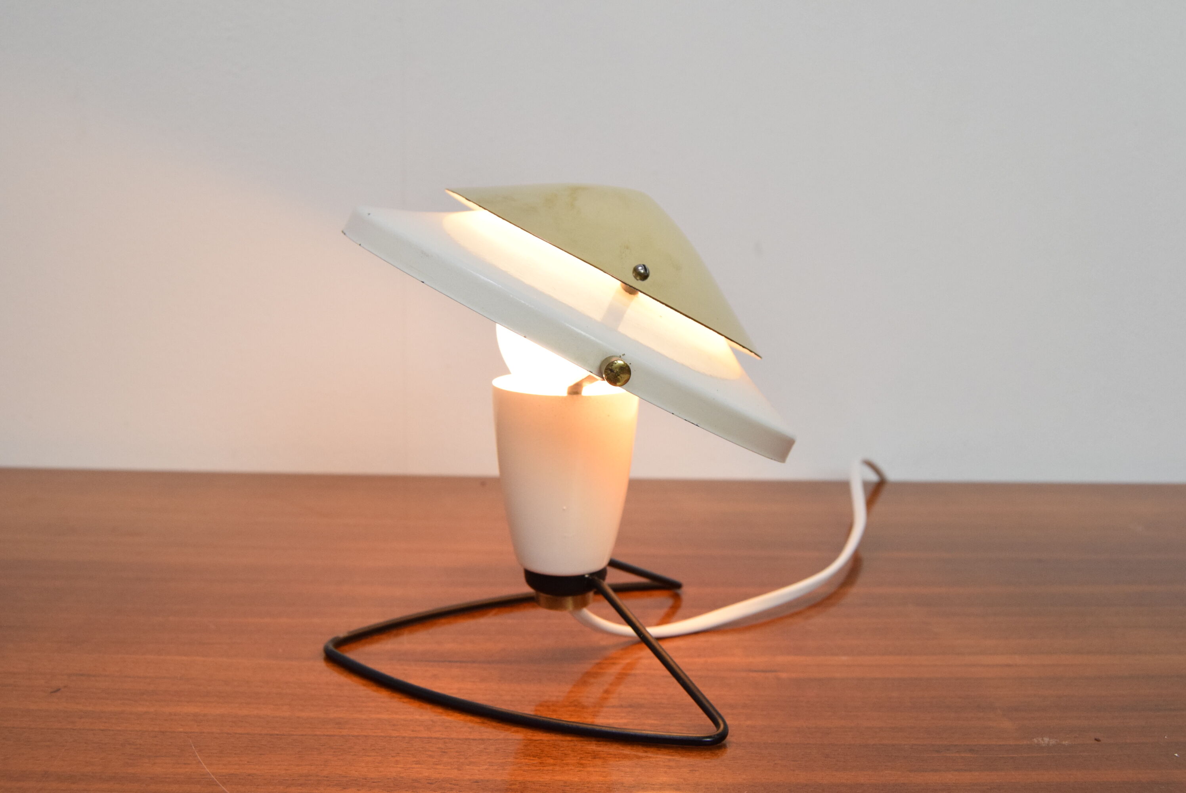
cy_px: 396
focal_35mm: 39
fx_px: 1286
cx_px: 593
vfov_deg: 34.3
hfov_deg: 49.5
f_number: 8
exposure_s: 1/250
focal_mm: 26
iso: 1600
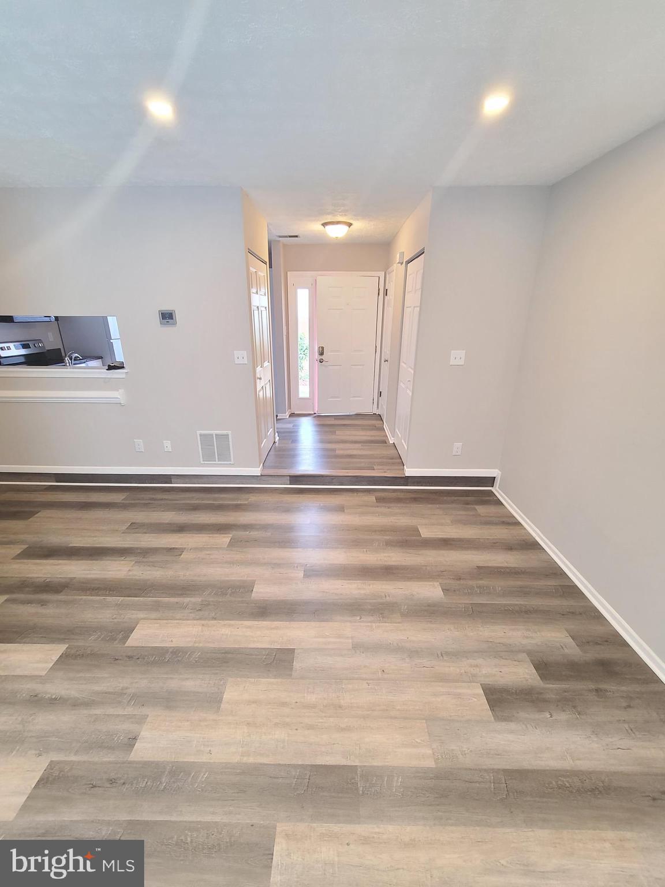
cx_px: 332
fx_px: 333
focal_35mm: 13
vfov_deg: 106.2
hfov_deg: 89.9
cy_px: 444
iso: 320
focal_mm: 2.2
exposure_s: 1/40
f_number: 2.2
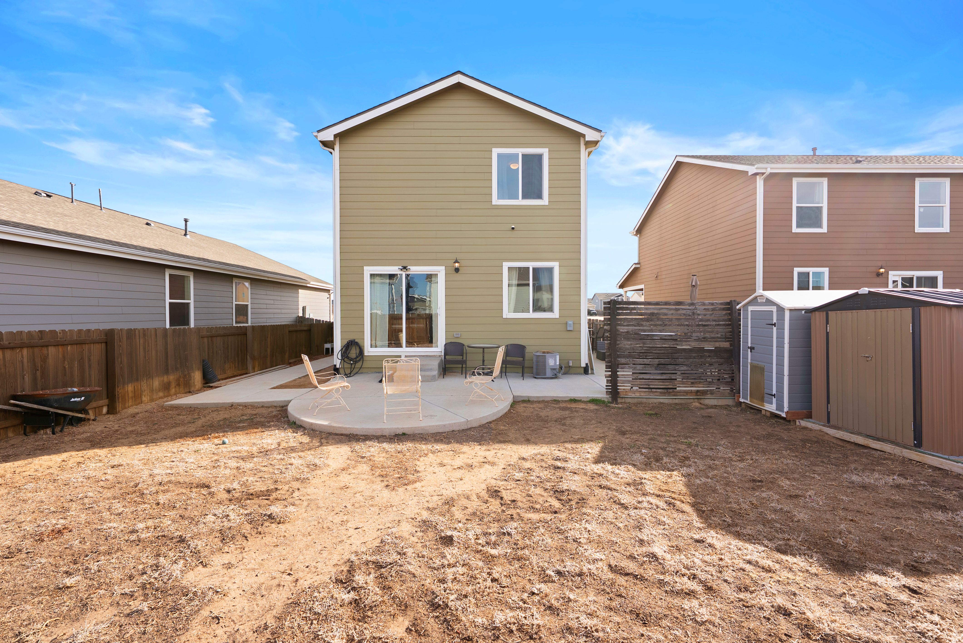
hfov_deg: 96.7
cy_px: 322
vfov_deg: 73.8
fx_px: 428
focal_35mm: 16
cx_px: 482
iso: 250
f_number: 8
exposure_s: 1/60
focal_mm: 16
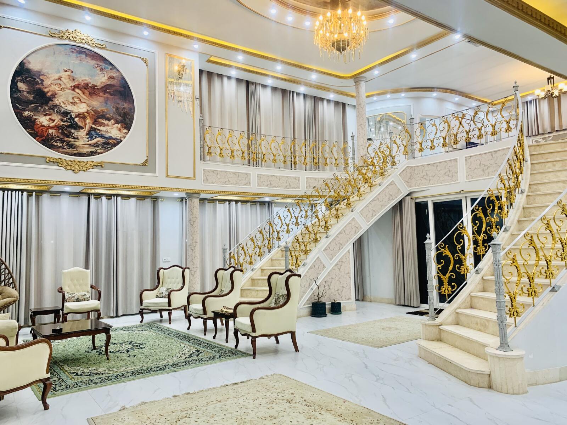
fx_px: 426
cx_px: 284
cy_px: 212
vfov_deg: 53.1
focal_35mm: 26
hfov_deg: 67.3
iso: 80
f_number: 1.8
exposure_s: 1/50
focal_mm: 4.25
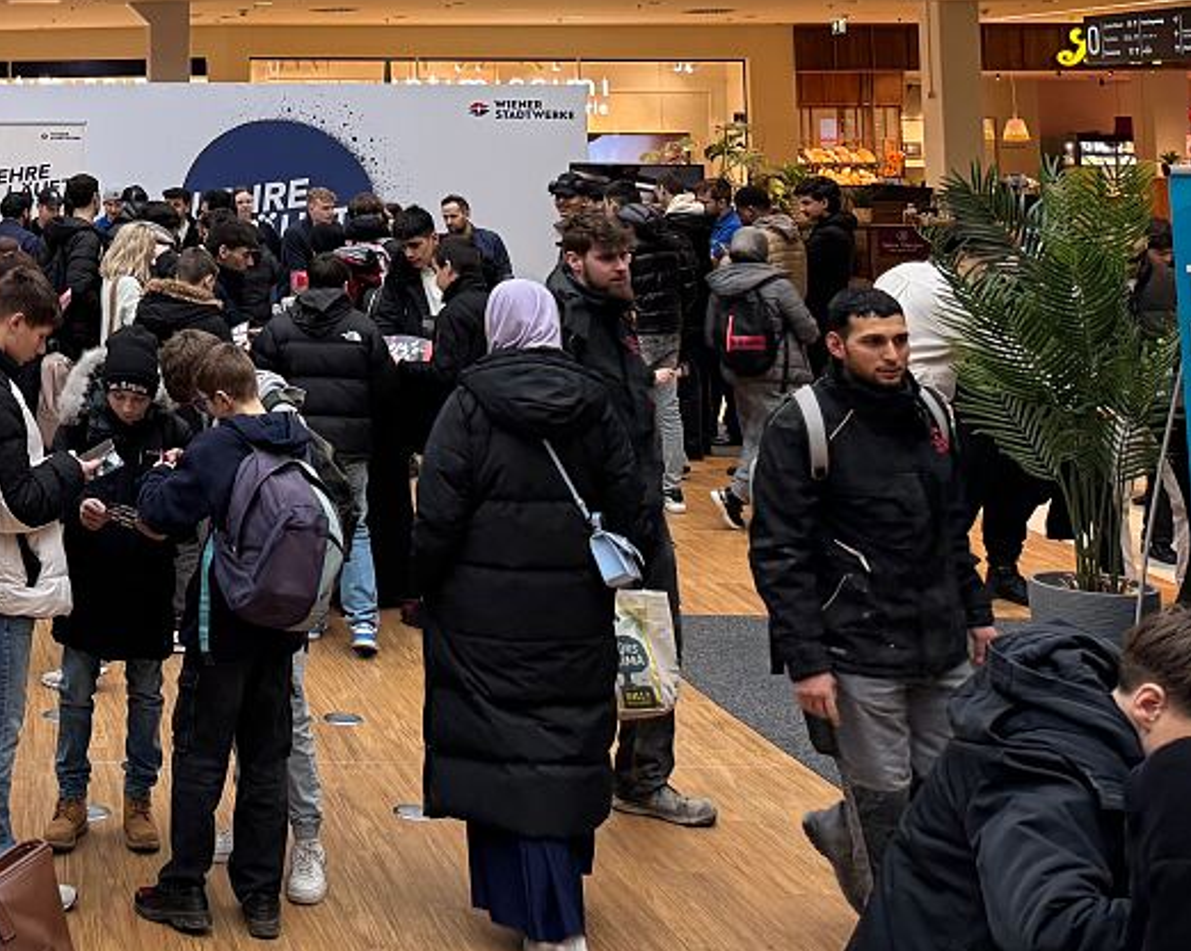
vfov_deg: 26.4
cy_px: -25
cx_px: -112
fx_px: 1902
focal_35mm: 54
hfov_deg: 31.0
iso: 125
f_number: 1.78
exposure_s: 1/100
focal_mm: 6.76
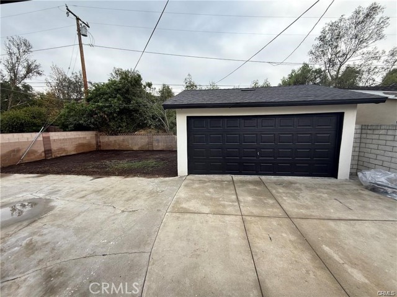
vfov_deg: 85.7
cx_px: 198
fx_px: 161
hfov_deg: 102.1
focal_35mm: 14
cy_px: 148
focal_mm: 2.22
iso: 50
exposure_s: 1/178
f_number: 2.2
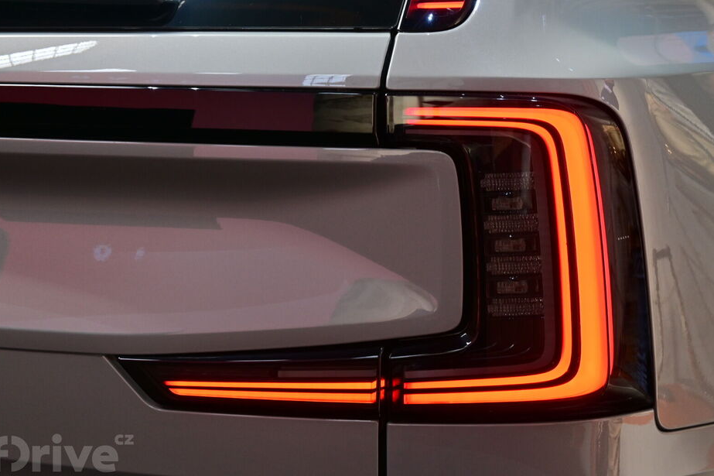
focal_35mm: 78
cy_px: 241
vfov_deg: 17.5
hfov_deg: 26.0
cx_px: 347
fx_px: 1547
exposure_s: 1/200
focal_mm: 50
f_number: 6.3
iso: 500
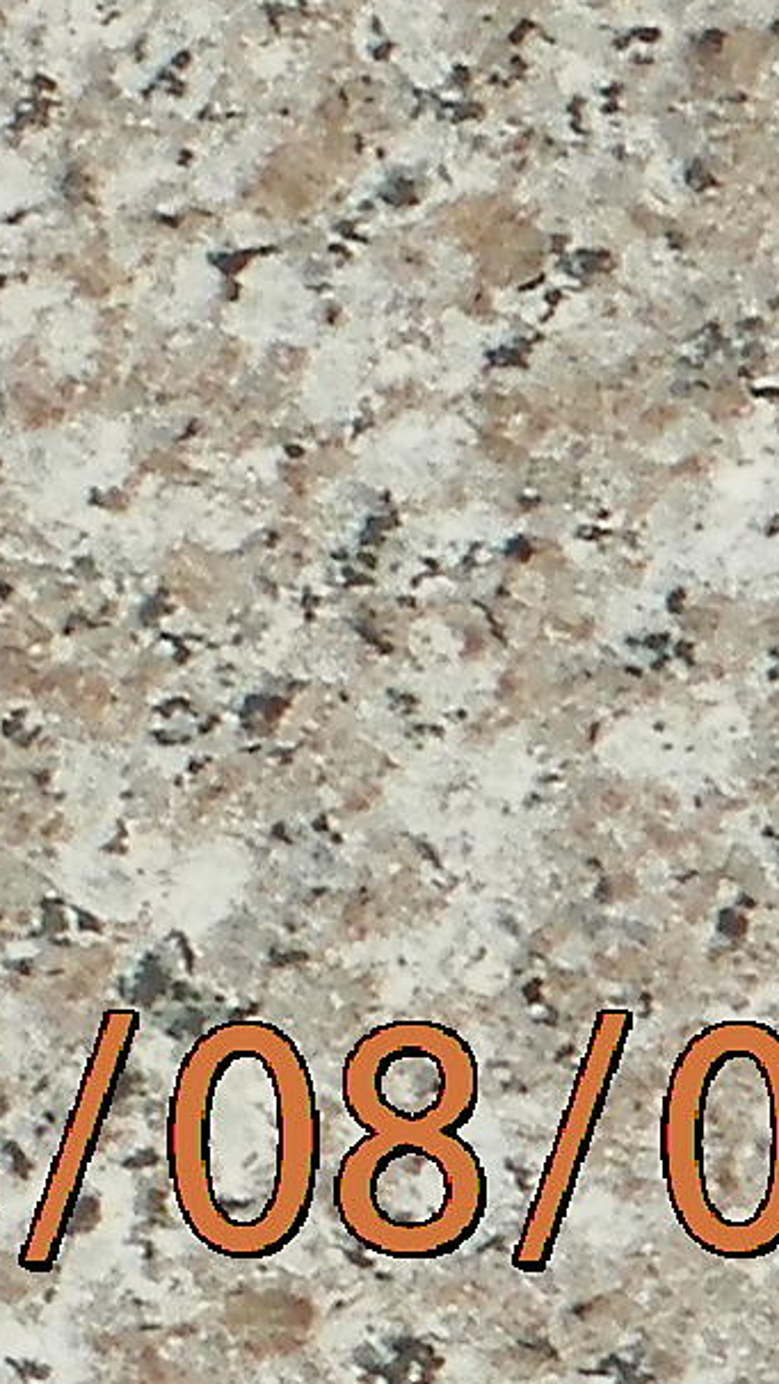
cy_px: -1964
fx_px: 40162
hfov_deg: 1.1
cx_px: -3648
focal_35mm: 1094
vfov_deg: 2.0
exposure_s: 1/640
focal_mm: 23.6
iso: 80
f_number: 4.7
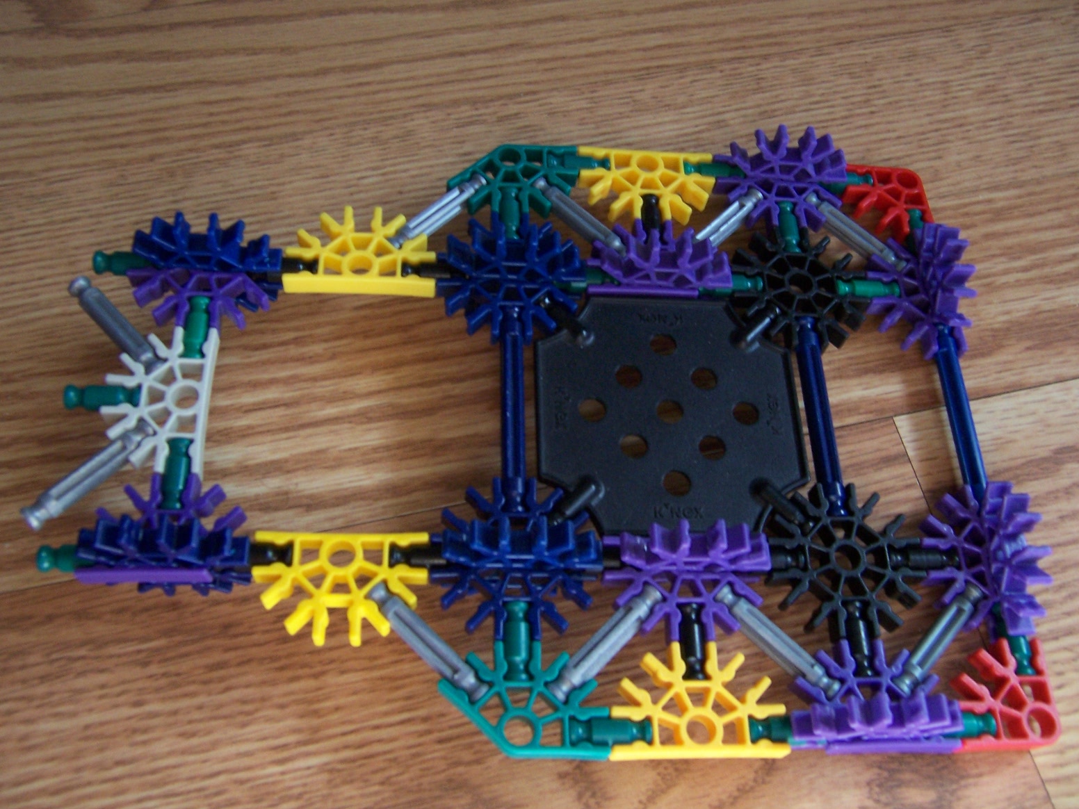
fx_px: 1029
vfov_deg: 42.9
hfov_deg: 55.4
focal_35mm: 33
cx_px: 540
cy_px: 404
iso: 140
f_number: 3.4
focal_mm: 5.5
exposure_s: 1/30
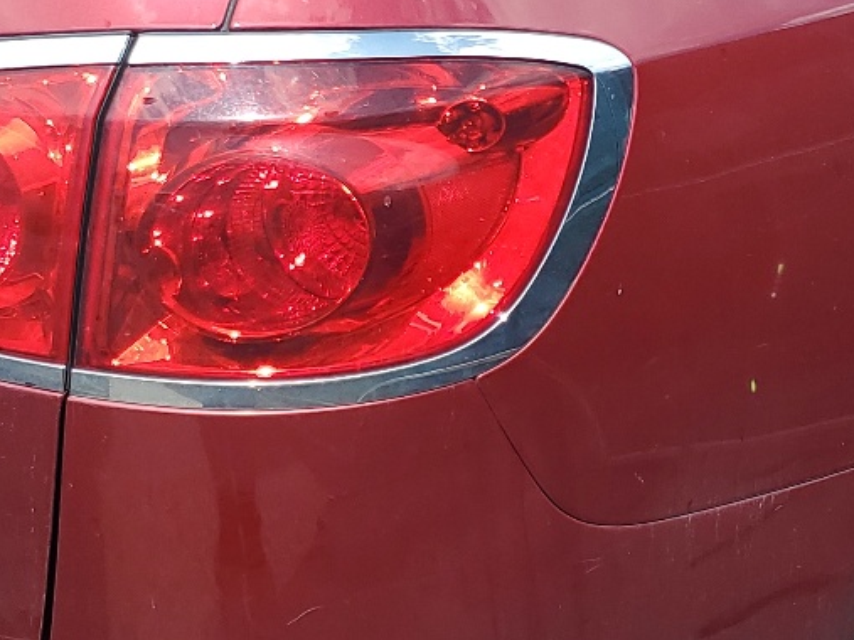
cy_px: 116
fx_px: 2023
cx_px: 483
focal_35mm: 82
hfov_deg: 23.8
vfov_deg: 17.8
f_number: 1.5
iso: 50
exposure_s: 1/2500
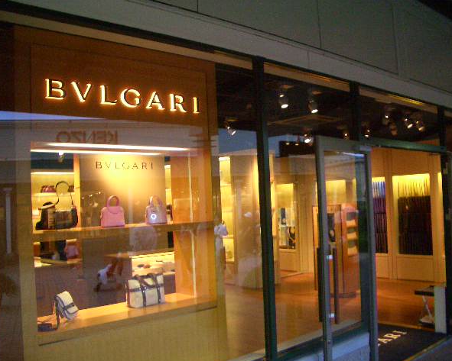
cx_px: 226
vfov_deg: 40.1
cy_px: 182
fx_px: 495
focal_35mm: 37
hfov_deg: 49.1
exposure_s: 1/80
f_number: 2.6
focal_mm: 5.8
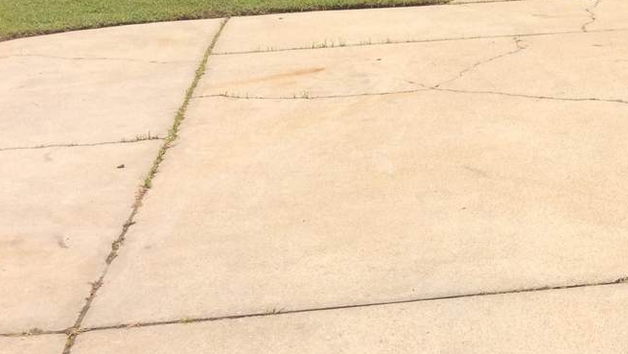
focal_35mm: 68
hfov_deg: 29.5
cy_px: -22
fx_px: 1133
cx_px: 587
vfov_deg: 17.2
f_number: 2.4
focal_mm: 3.3
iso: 32
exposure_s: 1/1431
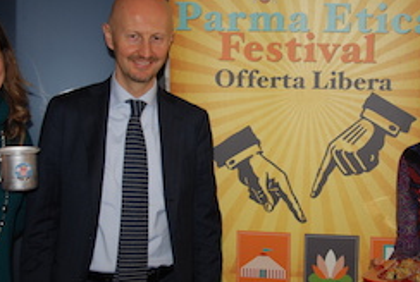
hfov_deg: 31.3
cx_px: 250
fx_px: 748
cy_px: 144
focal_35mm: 64
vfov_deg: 21.4
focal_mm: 26
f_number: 4
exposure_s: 1/60
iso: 200
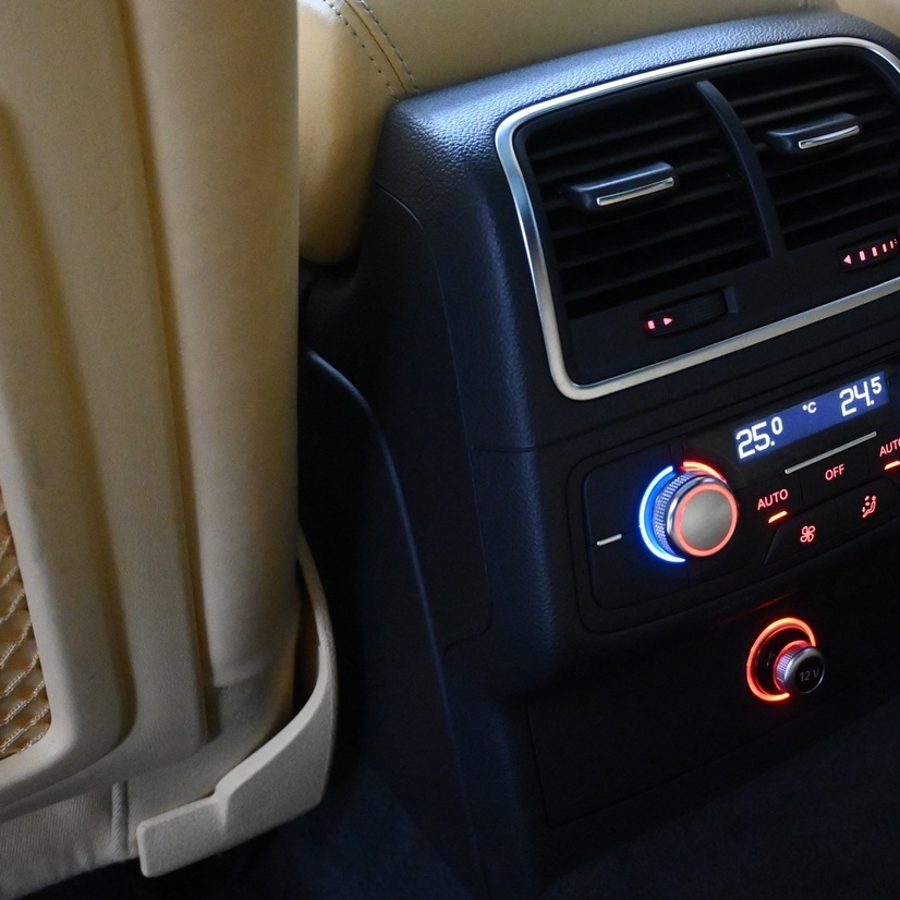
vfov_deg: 33.2
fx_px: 1508
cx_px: 830
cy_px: 450
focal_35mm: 51
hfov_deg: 31.5
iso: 5600
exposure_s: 1/30
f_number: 3.8
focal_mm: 20.5
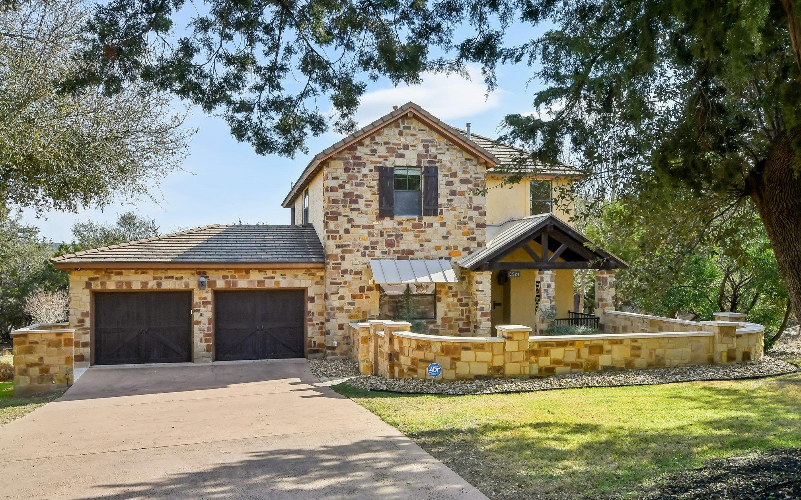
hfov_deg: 66.5
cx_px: 394
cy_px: 251
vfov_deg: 44.5
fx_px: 611
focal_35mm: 28
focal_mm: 18
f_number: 8
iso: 400
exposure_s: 1/1000
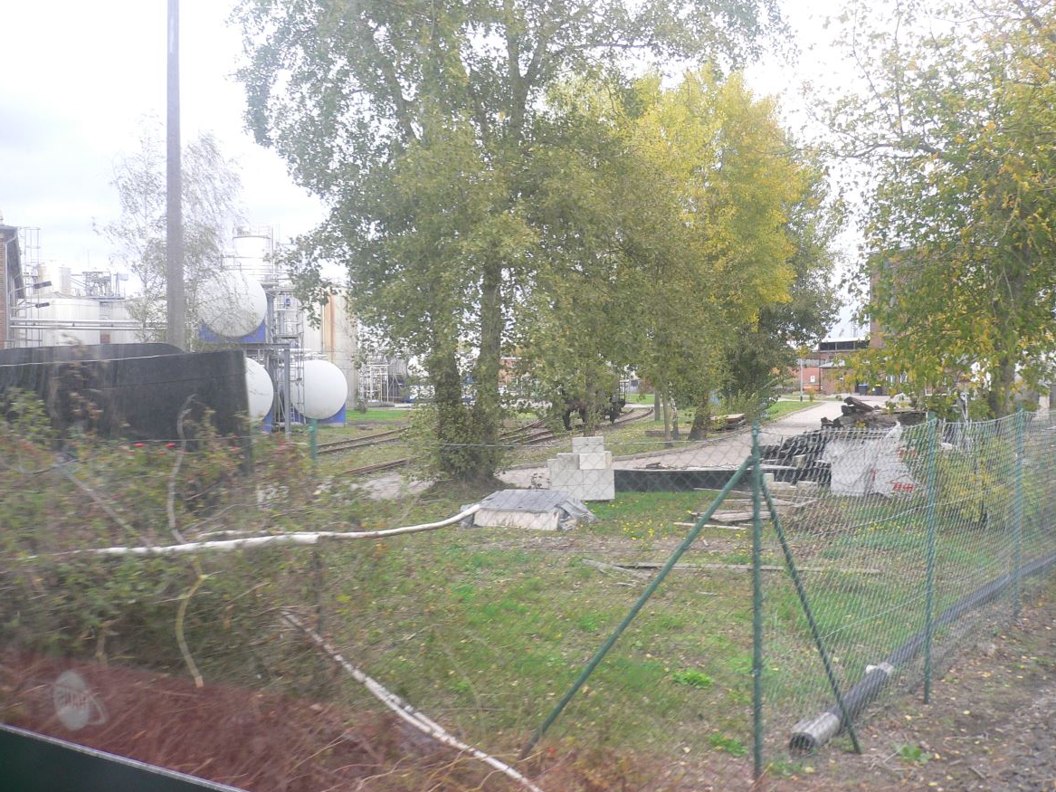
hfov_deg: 51.4
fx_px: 1098
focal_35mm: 36
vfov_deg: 39.6
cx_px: 538
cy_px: 399
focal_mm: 5.8
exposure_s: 1/125
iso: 100
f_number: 2.8
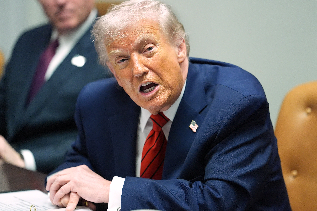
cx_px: 155
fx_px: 1700
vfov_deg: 7.1
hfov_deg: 10.7
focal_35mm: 193
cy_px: 99
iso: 3200
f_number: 2
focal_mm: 150
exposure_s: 1/320
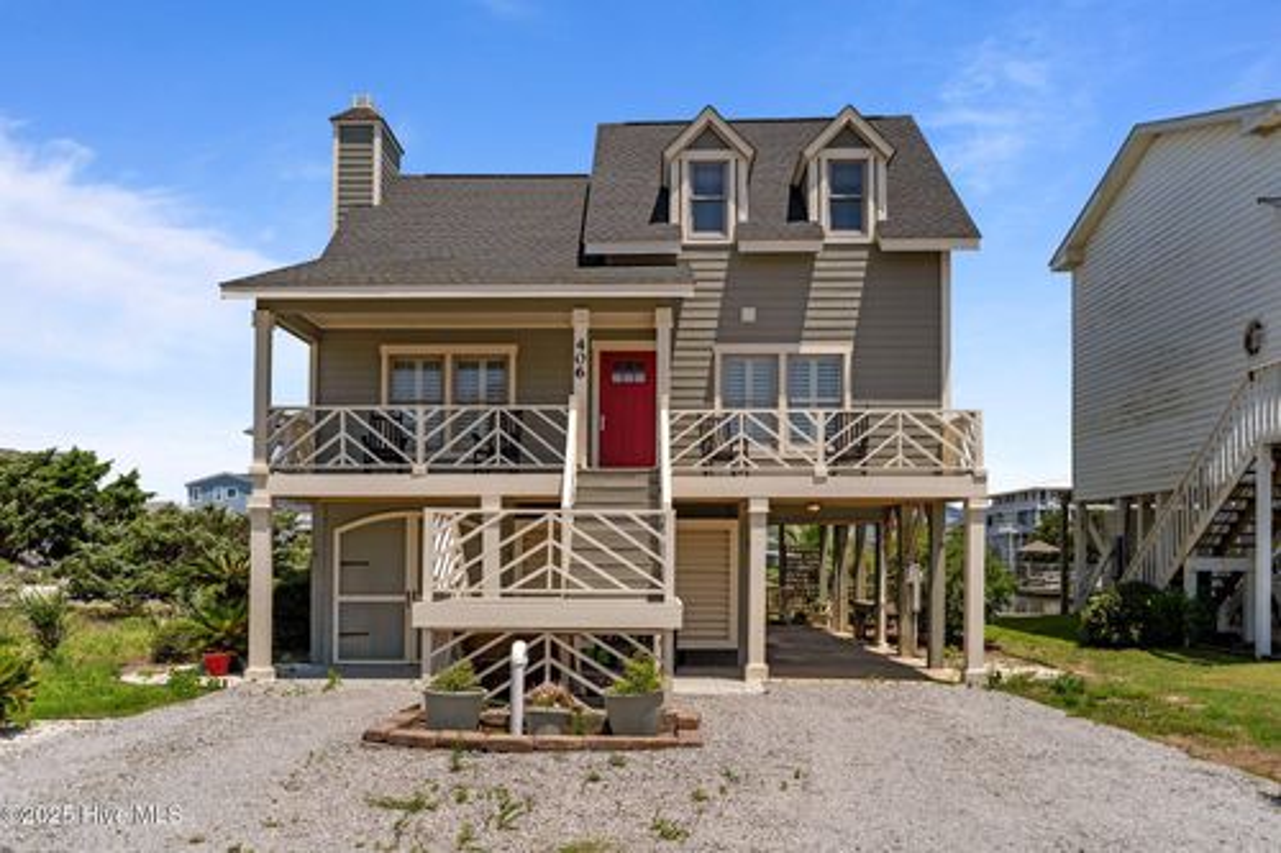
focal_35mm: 28
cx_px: 640
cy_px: 426
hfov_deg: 65.5
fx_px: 996
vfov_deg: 46.4
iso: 200
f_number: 4.5
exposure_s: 1/2000
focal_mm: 28
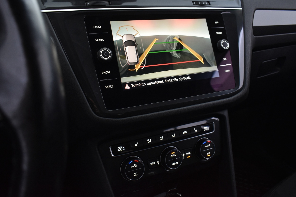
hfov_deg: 61.9
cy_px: 98
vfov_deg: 43.6
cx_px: 148
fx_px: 247
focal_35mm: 30
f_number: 5.6
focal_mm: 20
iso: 1250
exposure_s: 1/15
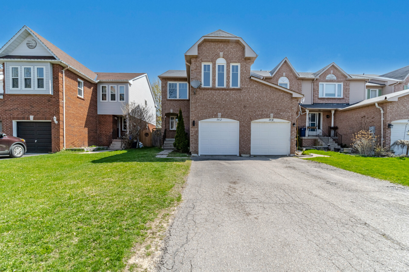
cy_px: 136
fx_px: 170
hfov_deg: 100.4
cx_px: 204
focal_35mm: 15
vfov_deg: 77.3
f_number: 22
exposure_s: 1/60
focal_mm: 10
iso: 125
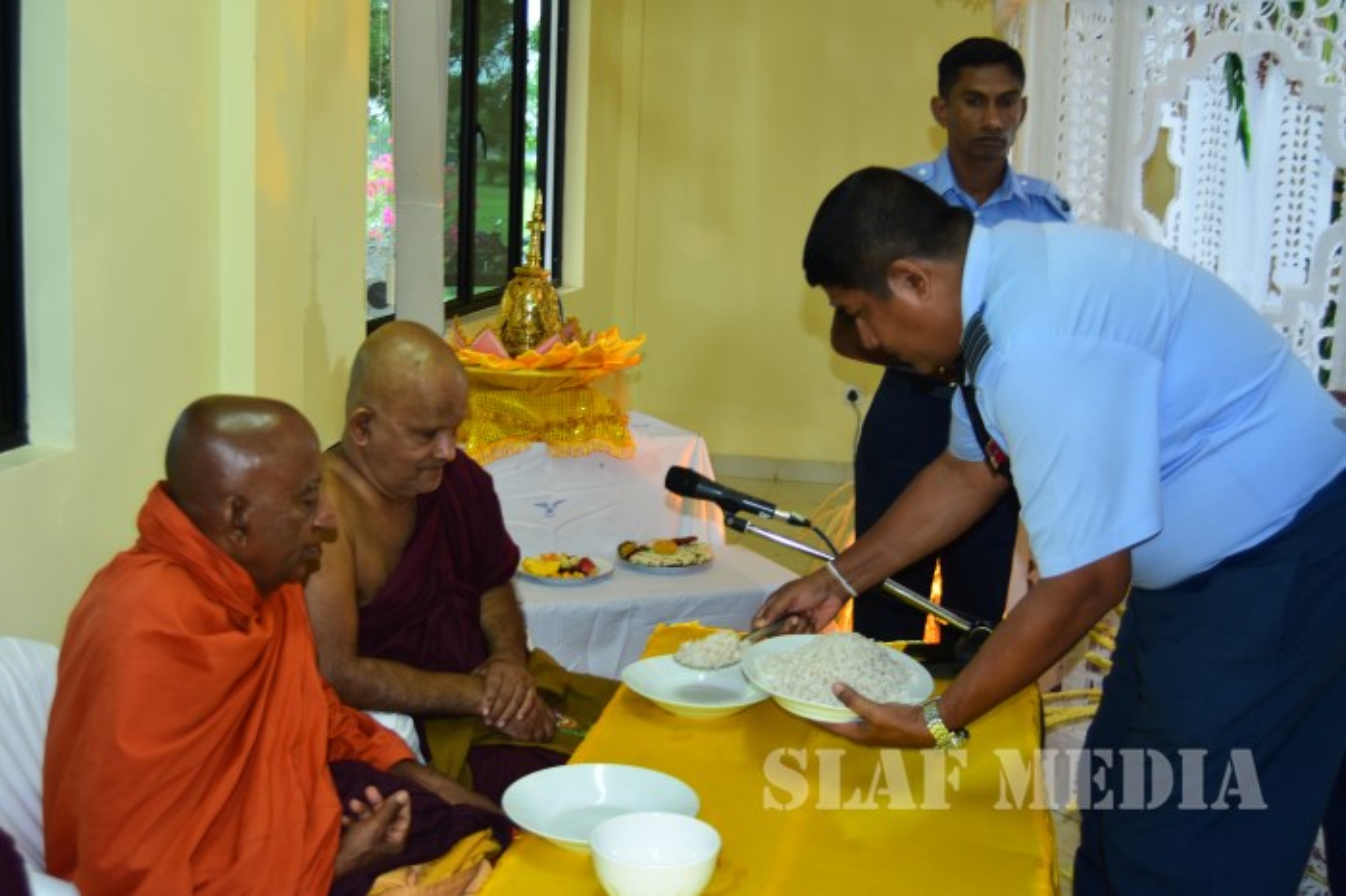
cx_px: 673
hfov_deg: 35.1
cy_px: 448
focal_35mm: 57
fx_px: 2130
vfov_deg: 23.8
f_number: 3.8
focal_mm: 38
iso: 500
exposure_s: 1/30
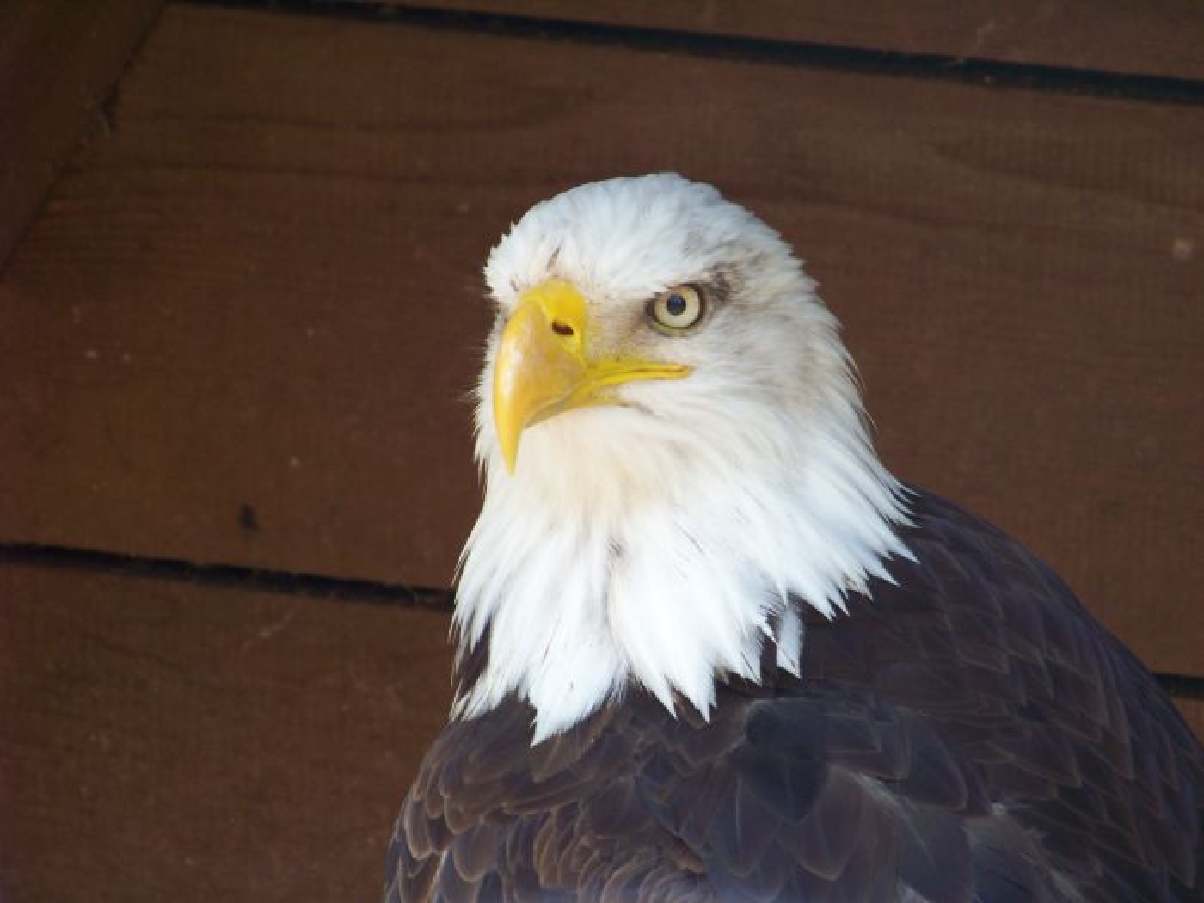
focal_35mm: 432
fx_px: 15026
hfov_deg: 4.6
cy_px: 452
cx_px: 602
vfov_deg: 3.4
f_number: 4.8
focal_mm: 70.2
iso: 108
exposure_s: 1/100
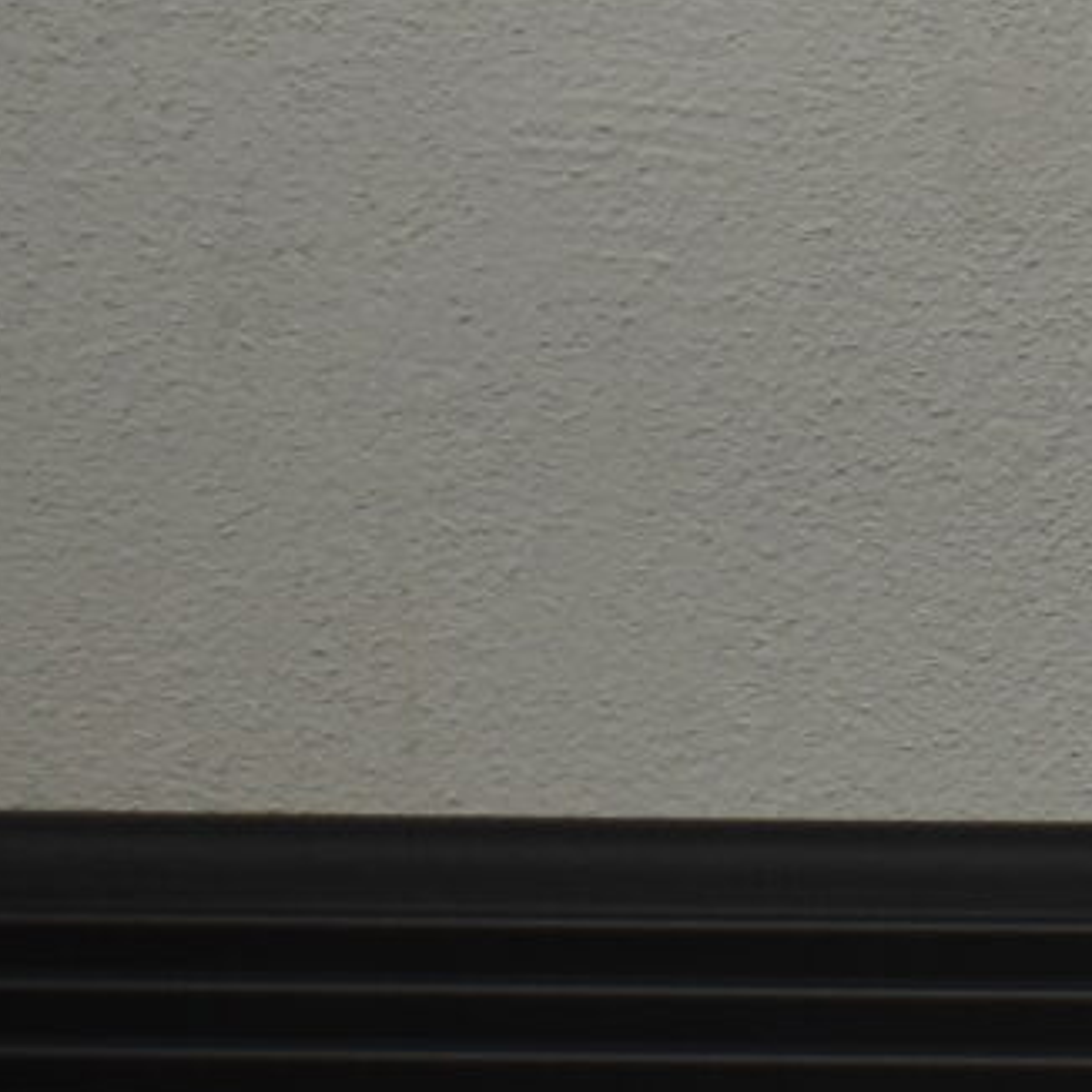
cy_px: 373
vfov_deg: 7.3
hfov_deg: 6.6
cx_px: 3403
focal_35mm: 240
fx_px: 8566
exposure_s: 1/250
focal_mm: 24
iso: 400
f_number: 5
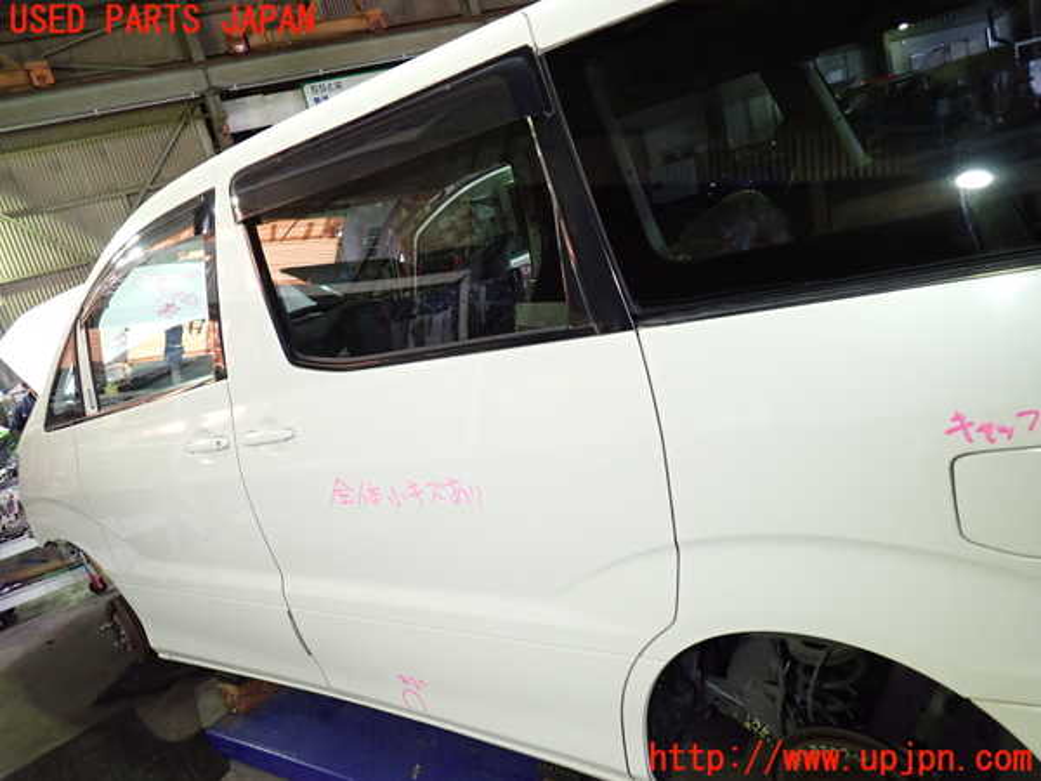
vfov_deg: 54.9
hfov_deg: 69.4
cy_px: 390
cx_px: 520
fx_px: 752
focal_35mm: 25
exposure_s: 1/30
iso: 400
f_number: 2
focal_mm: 4.5
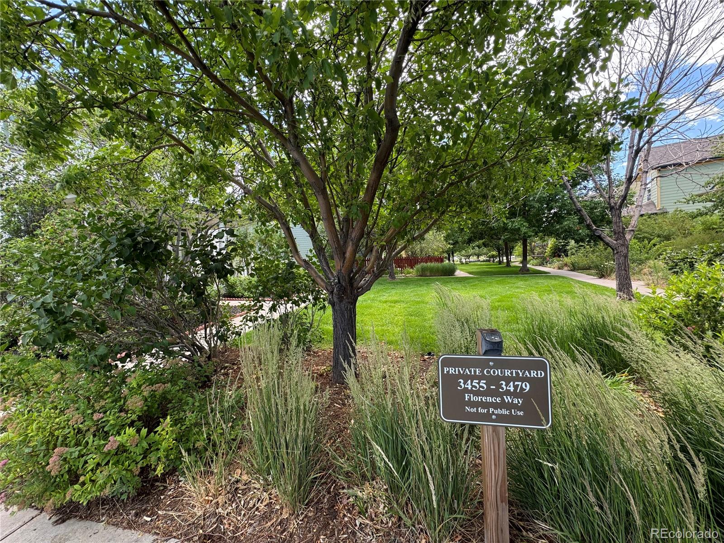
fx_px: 293
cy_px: 272
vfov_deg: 85.7
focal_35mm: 14
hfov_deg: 102.1
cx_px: 362
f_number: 2.2
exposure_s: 1/101
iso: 40
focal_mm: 2.22
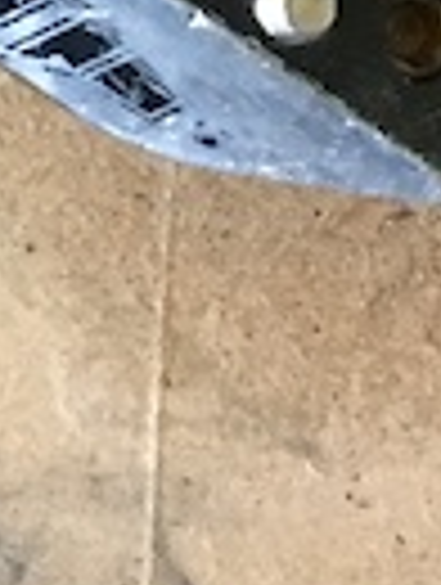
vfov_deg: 9.7
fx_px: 3014
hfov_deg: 8.3
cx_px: 0
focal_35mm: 178
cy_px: -860
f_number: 2.2
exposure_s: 1/15
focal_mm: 4.15
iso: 250
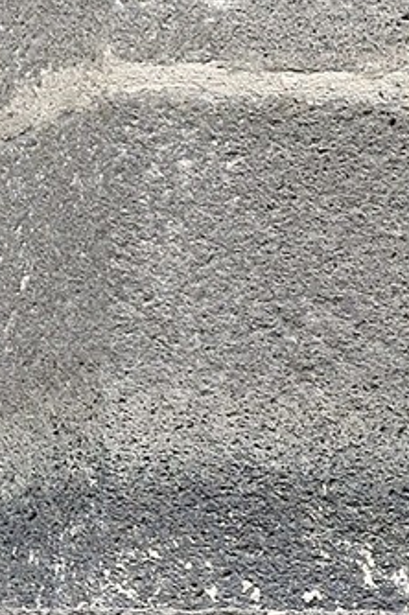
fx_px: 6147
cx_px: 1428
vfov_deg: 5.6
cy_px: 1313
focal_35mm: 360
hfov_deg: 3.7
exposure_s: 1/125
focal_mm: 50
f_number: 8
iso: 1600
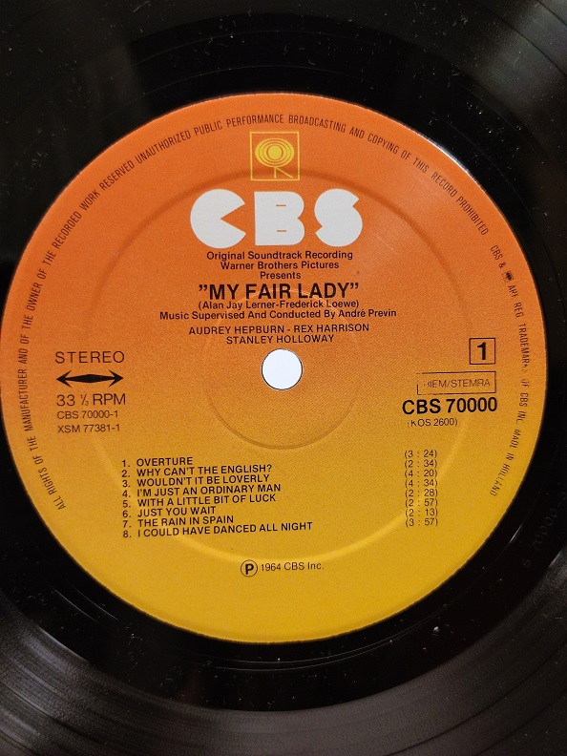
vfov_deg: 39.7
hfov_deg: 30.3
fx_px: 1048
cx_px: 284
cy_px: 378
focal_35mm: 48
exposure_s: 1/60
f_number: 1.69
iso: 587
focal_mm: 6.72
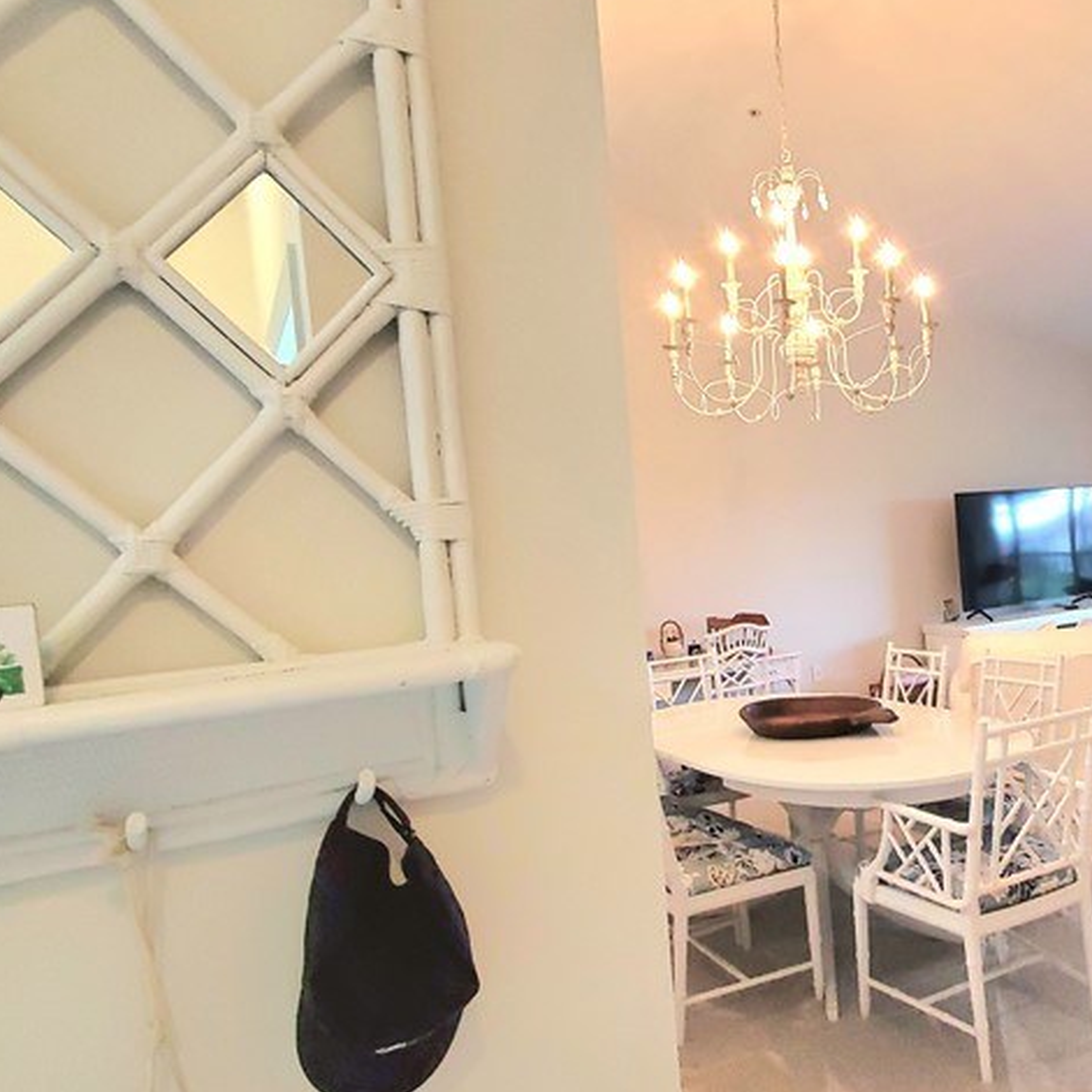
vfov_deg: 62.9
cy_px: 556
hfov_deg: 58.1
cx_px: 876
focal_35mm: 25
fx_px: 892
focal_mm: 1.8
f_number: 2.2
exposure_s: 1/60.2
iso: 320
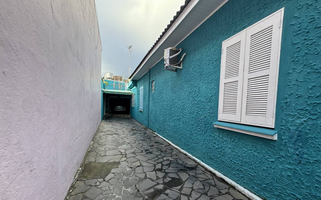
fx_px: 131
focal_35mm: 15
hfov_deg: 101.5
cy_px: 115
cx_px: 161
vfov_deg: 74.3
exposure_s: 1/119
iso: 40
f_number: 2.2
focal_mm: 2.22
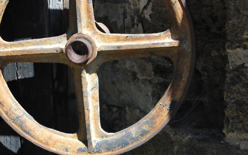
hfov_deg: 19.4
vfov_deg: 12.2
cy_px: 51
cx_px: 91
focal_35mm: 107
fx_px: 723
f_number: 4.5
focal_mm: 48
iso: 800
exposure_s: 1/1600
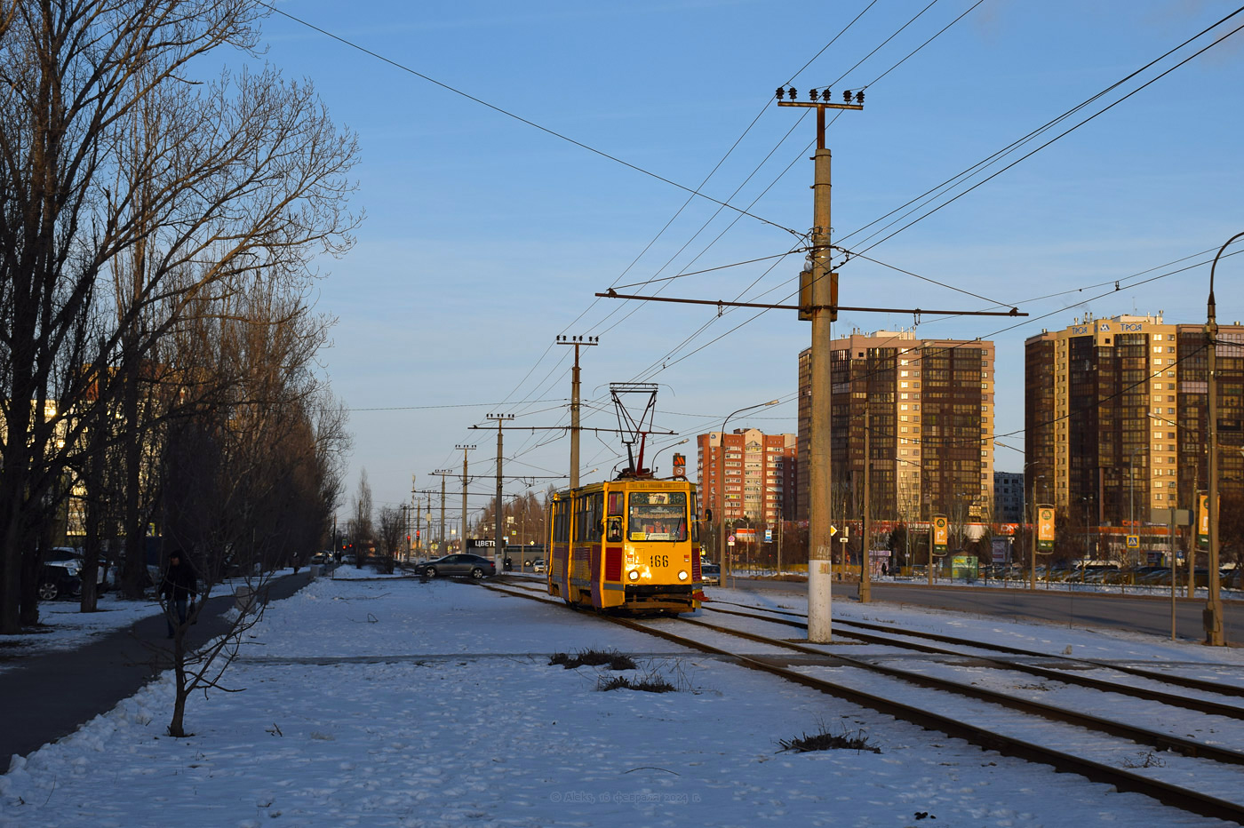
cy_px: 414
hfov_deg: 35.1
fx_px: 1969
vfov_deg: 23.8
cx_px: 622
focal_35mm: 57
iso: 200
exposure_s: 1/500
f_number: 8
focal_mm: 38
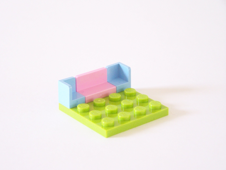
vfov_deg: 12.7
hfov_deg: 16.8
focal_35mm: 117
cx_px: 113
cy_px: 85
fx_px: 764
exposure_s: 1/20
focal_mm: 19.4
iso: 400
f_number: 3.2
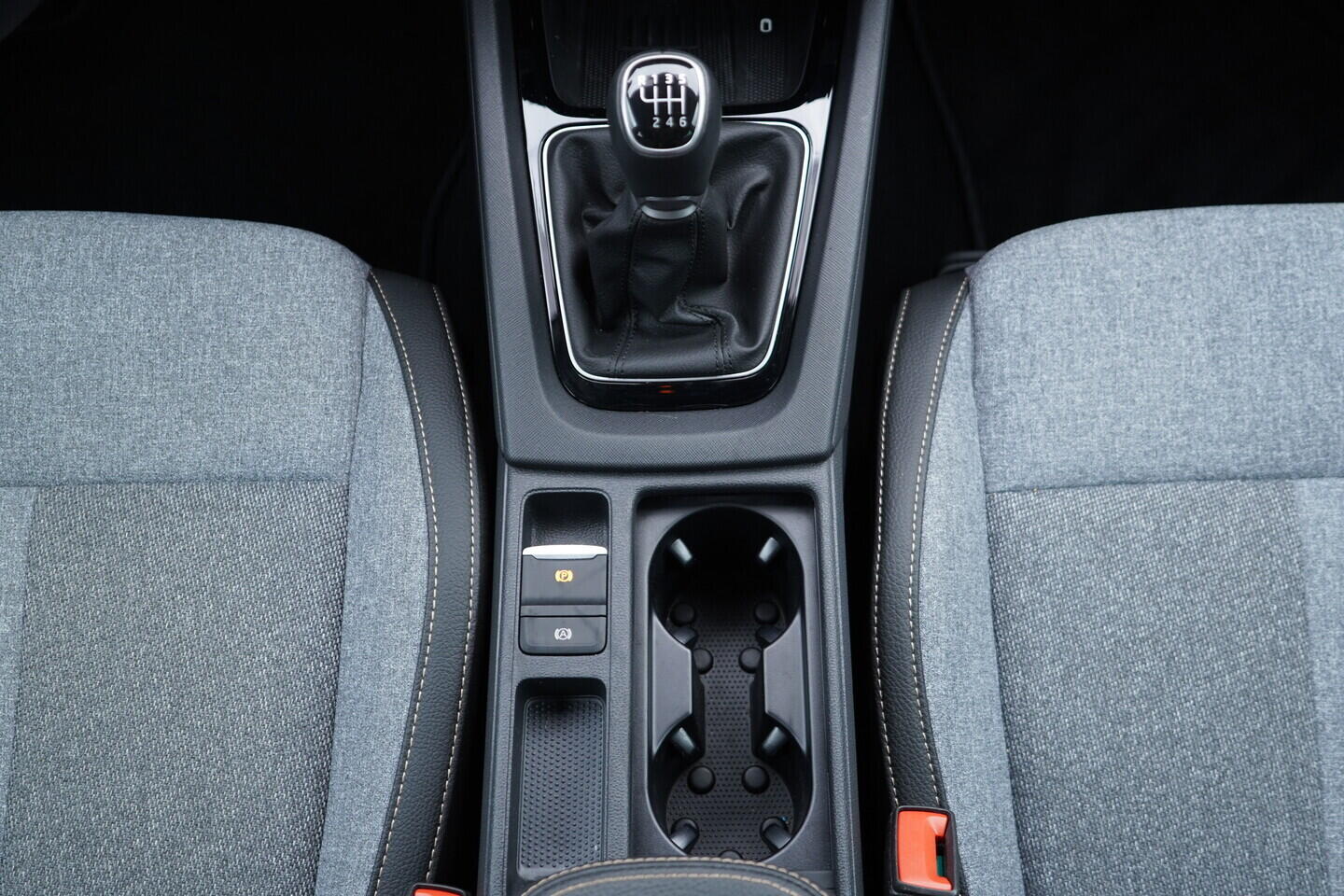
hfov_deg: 53.1
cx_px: 672
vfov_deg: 36.9
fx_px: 1344
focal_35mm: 36
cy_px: 448
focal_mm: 24
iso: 320
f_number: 2.8
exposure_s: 1/40
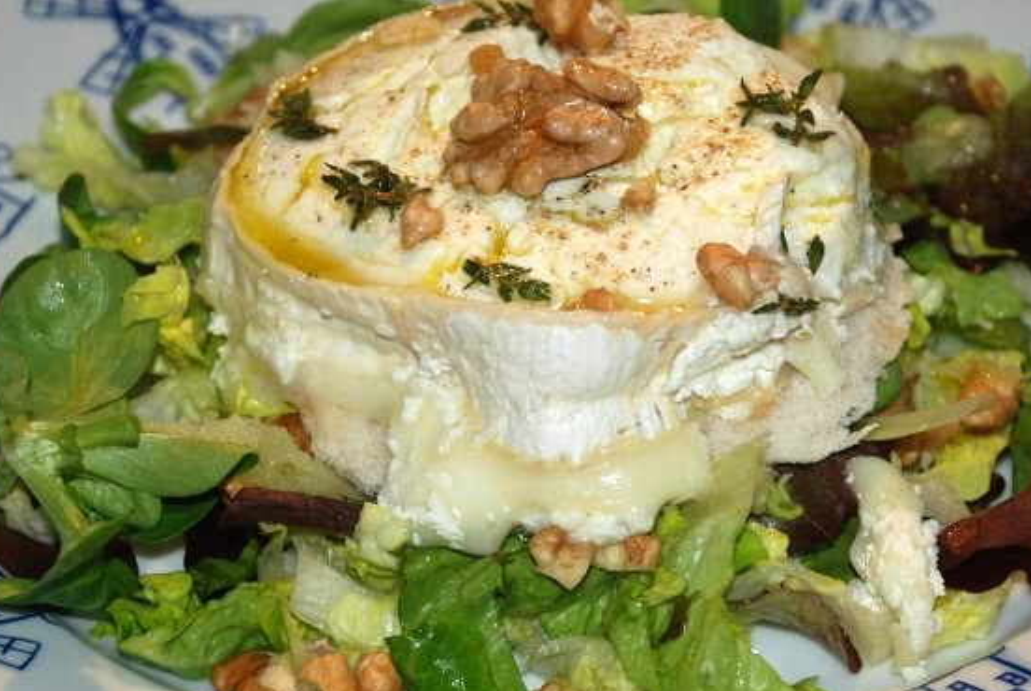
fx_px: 4991
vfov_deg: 7.9
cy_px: 379
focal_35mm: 174
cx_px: 542
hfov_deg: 11.8
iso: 160
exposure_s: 1/60
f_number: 5.6
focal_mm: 80
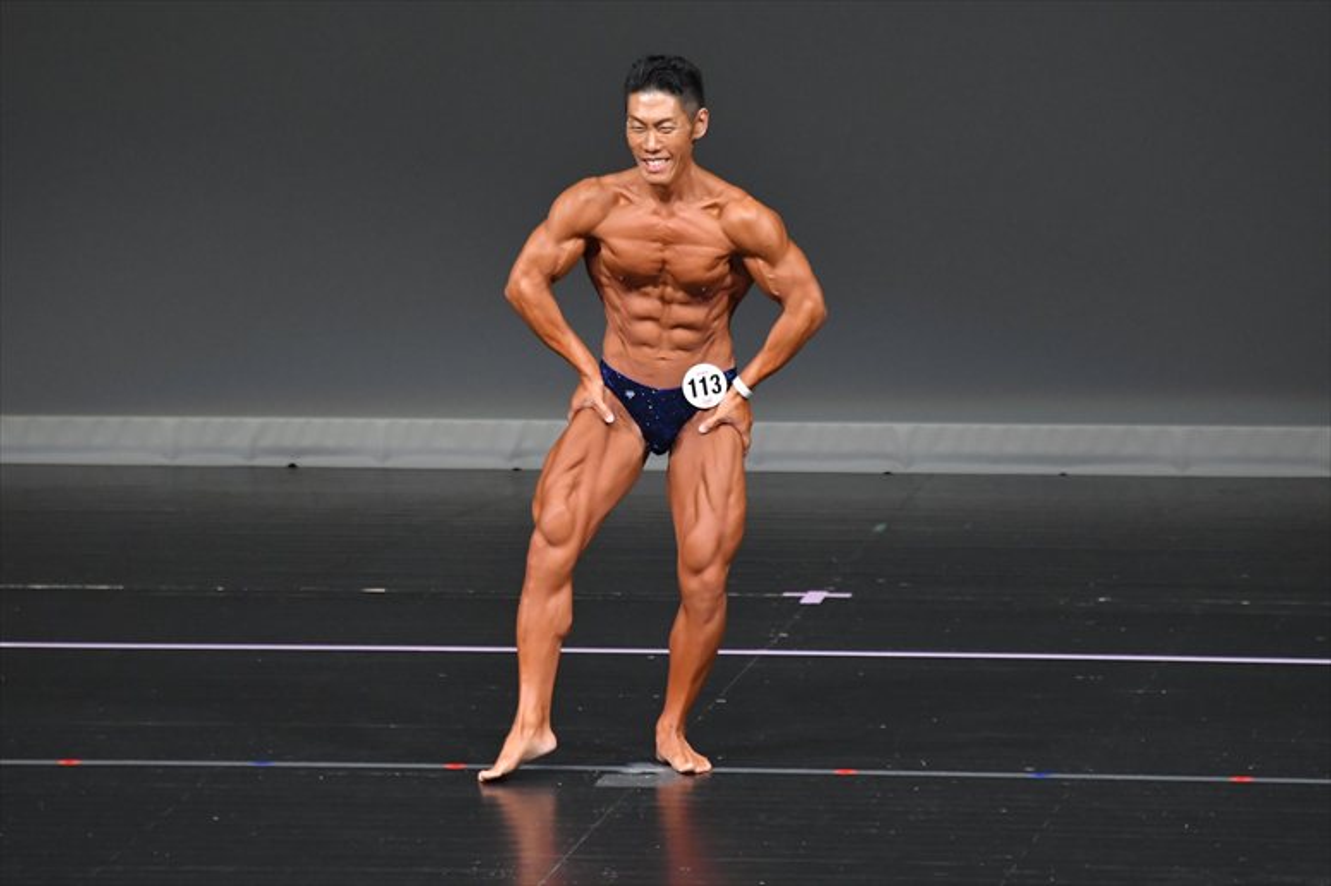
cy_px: 443
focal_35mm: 345
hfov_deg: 6.0
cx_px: 666
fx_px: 12749
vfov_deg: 4.0
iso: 4000
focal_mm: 230
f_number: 5.6
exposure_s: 1/400
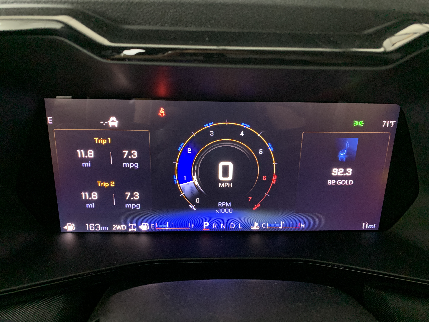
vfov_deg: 53.1
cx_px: 214
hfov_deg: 67.3
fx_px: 322
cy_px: 161
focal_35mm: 26
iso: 640
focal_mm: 4.25
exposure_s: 1/30
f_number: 1.8
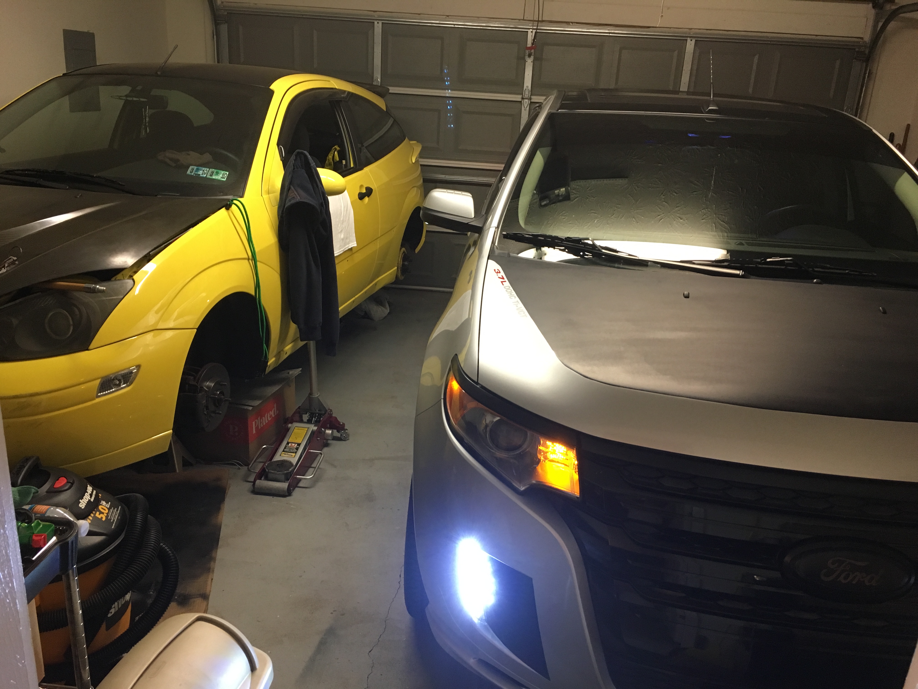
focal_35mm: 29
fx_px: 769
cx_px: 459
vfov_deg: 48.2
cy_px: 344
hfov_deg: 61.7
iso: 125
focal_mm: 4.15
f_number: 2.2
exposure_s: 1/30
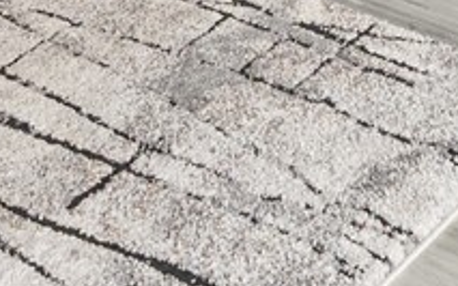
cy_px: -747
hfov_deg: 16.0
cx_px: 113
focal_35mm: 130
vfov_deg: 7.8
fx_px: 1622
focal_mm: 16
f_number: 9
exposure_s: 1/2.5
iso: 320
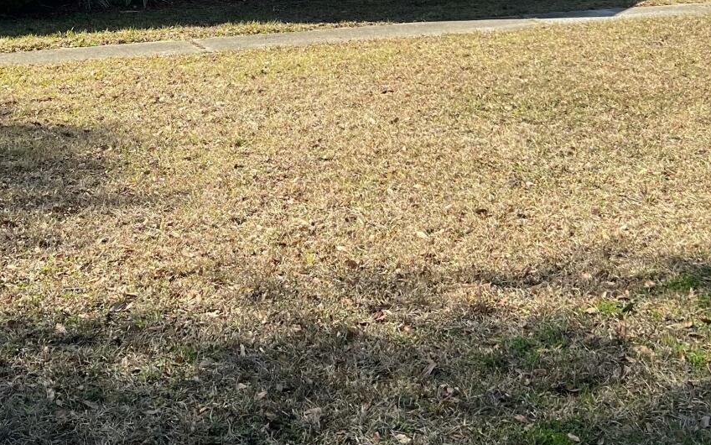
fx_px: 1260
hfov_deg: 31.5
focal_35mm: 65
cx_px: 386
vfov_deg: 19.2
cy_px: -48
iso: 50
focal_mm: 5.7
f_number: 1.5
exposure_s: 1/2299
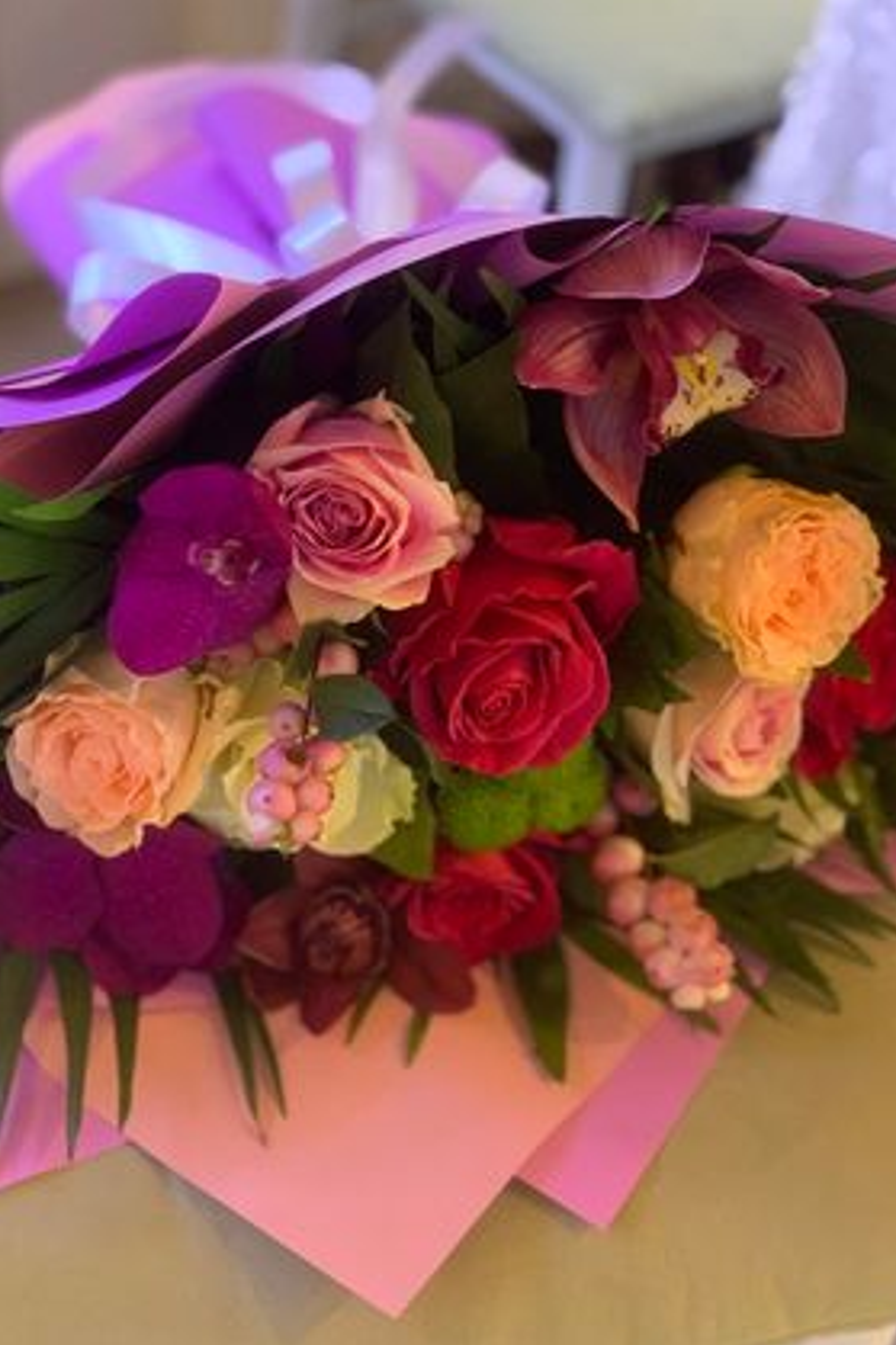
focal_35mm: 55
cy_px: 674
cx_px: 408
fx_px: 2055
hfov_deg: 24.6
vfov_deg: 36.3
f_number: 2.4
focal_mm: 6
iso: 500
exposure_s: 1/24
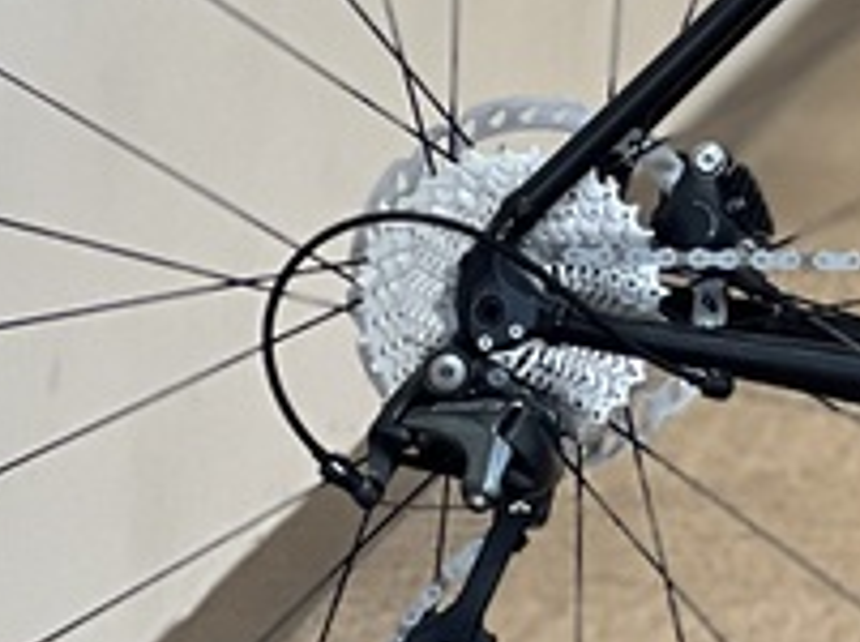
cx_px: 1746
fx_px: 9597
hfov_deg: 5.0
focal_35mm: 387
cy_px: -330
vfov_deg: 3.8
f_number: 2.8
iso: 250
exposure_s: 1/80
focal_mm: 9
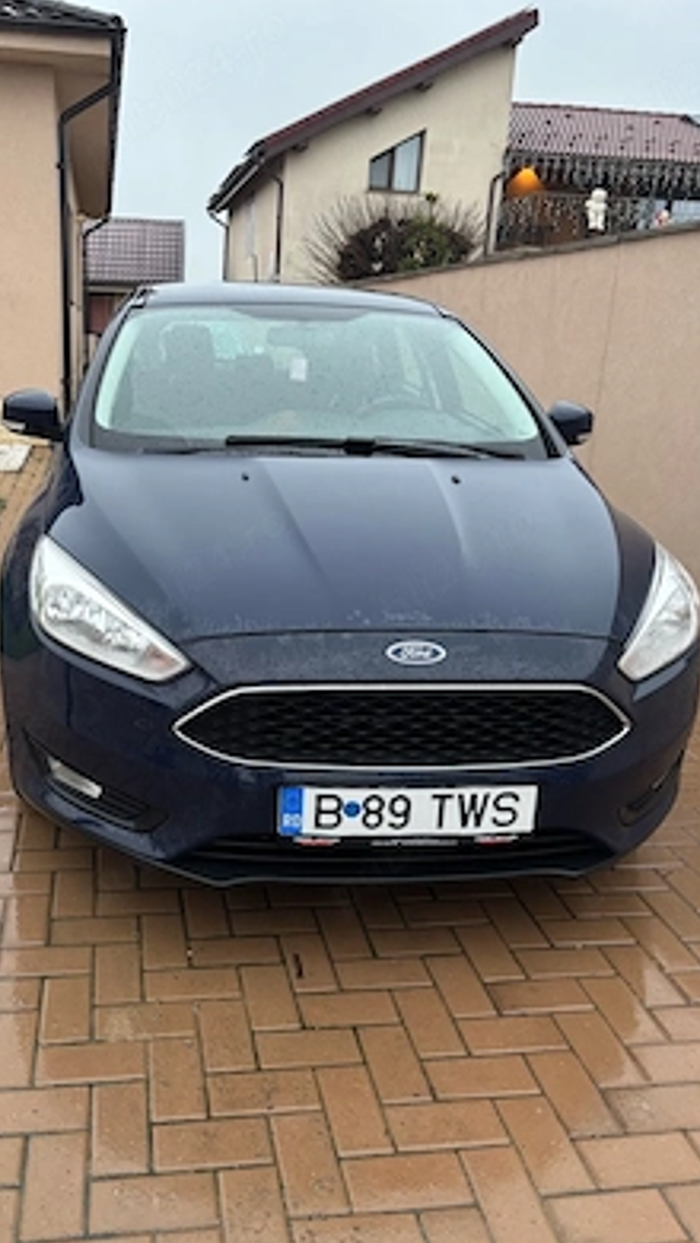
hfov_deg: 39.8
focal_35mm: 29
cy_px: 623
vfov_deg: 66.1
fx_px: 957
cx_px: 248
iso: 160
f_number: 1.6
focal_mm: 5.96
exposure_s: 1/60
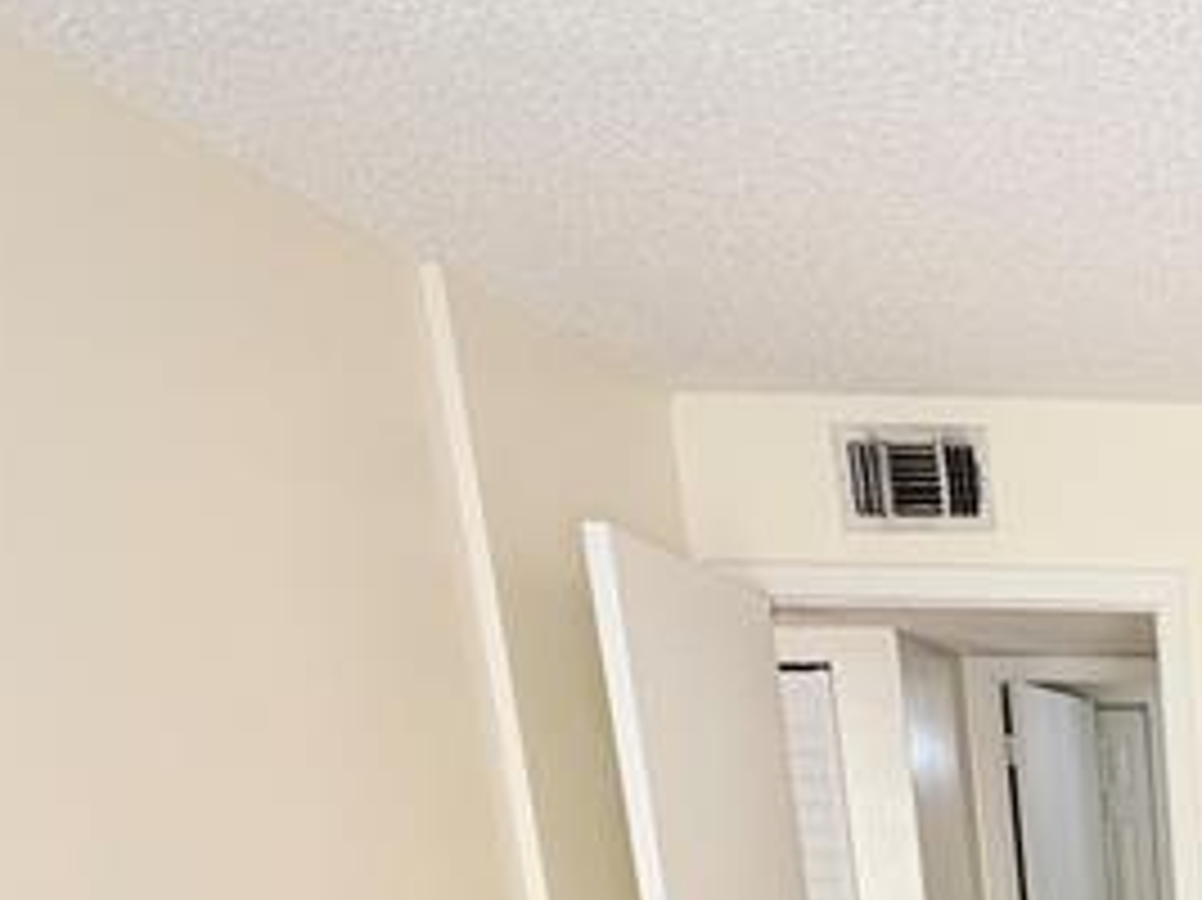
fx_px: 1458
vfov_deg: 28.1
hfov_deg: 33.0
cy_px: 1184
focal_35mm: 42
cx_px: 1567
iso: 100
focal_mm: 2.22
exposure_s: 1/121
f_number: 2.2
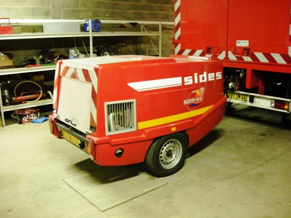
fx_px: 294
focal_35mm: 35
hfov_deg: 52.6
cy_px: 109
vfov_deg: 40.7
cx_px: 146
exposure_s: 1/8
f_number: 2.8
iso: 485
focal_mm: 5.7
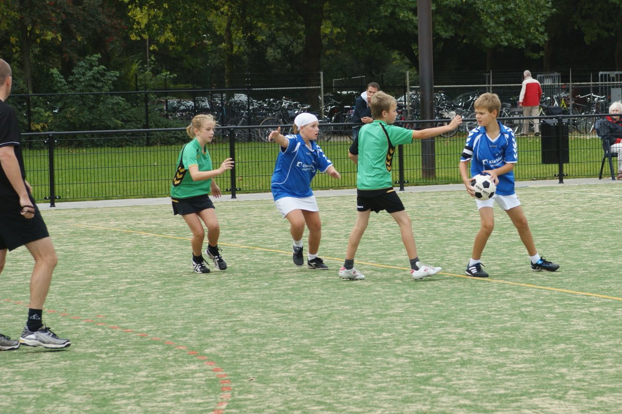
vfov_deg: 13.0
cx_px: 311
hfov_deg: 19.5
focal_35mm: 105
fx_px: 1813
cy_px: 207
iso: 200
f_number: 5
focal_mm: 70
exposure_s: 1/400
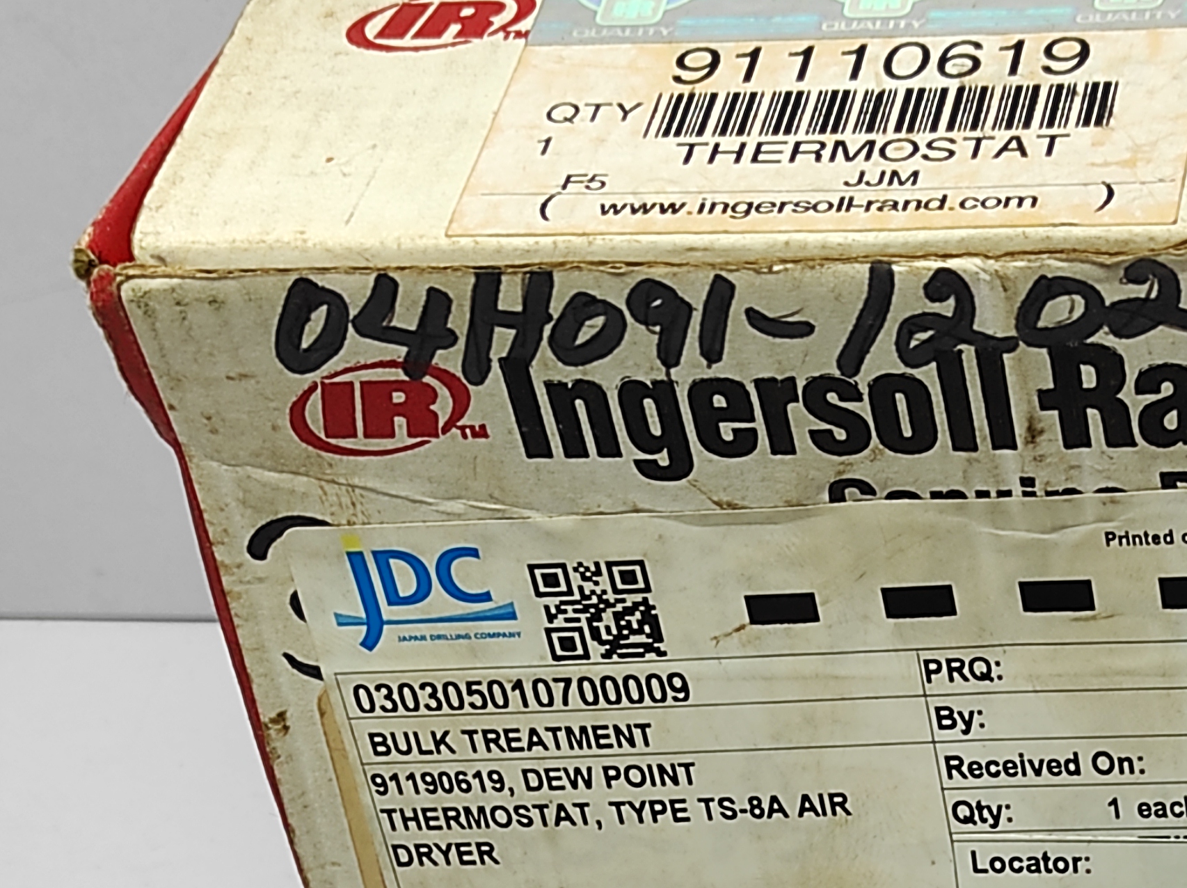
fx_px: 2329
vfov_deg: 20.3
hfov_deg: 28.0
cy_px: 1049
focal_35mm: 68
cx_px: 951
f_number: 1.89
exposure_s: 1/100
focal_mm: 5.43
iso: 136
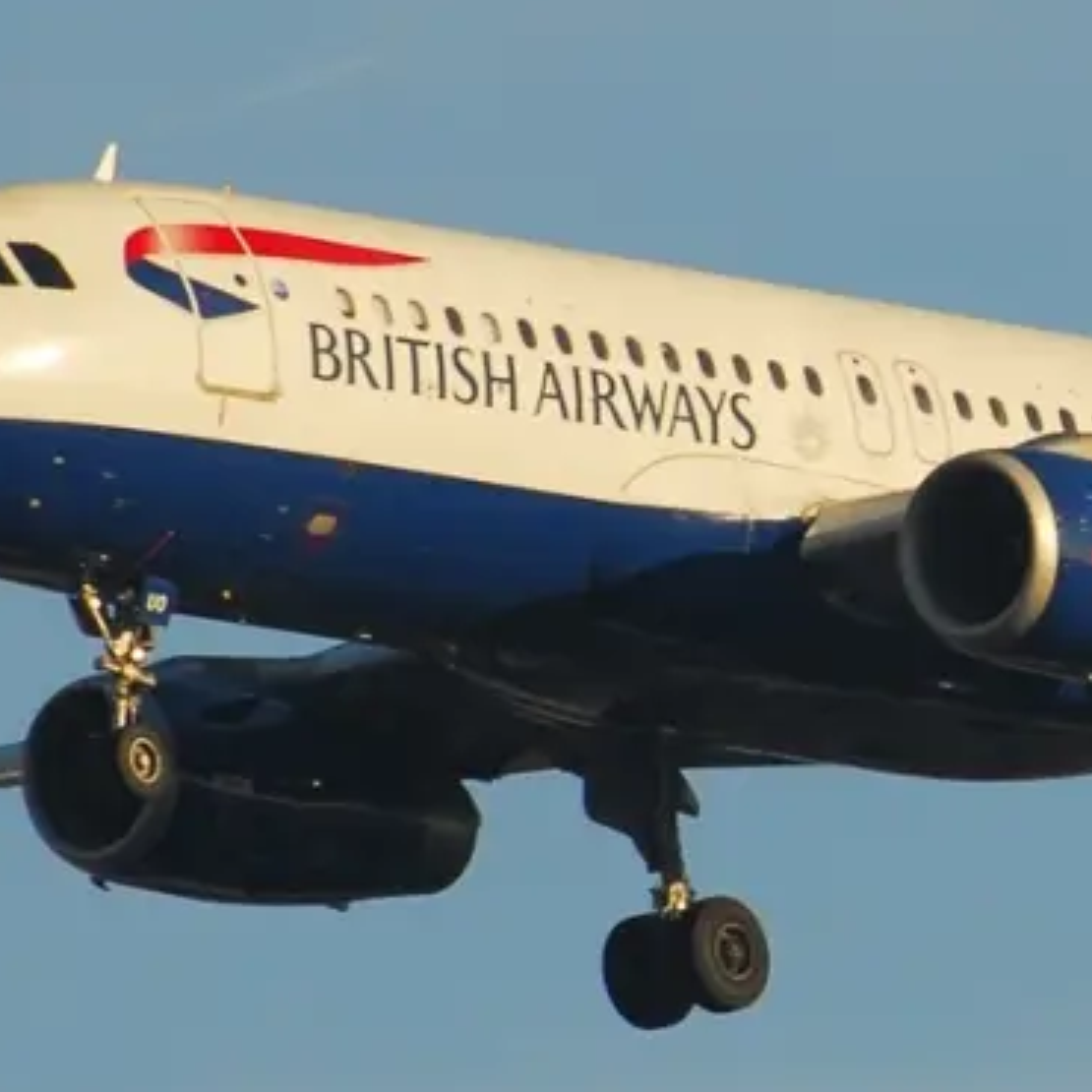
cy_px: 524
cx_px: 1163
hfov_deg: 1.8
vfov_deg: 1.8
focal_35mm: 952
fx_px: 33977
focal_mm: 270
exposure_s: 1/500
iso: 200
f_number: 8
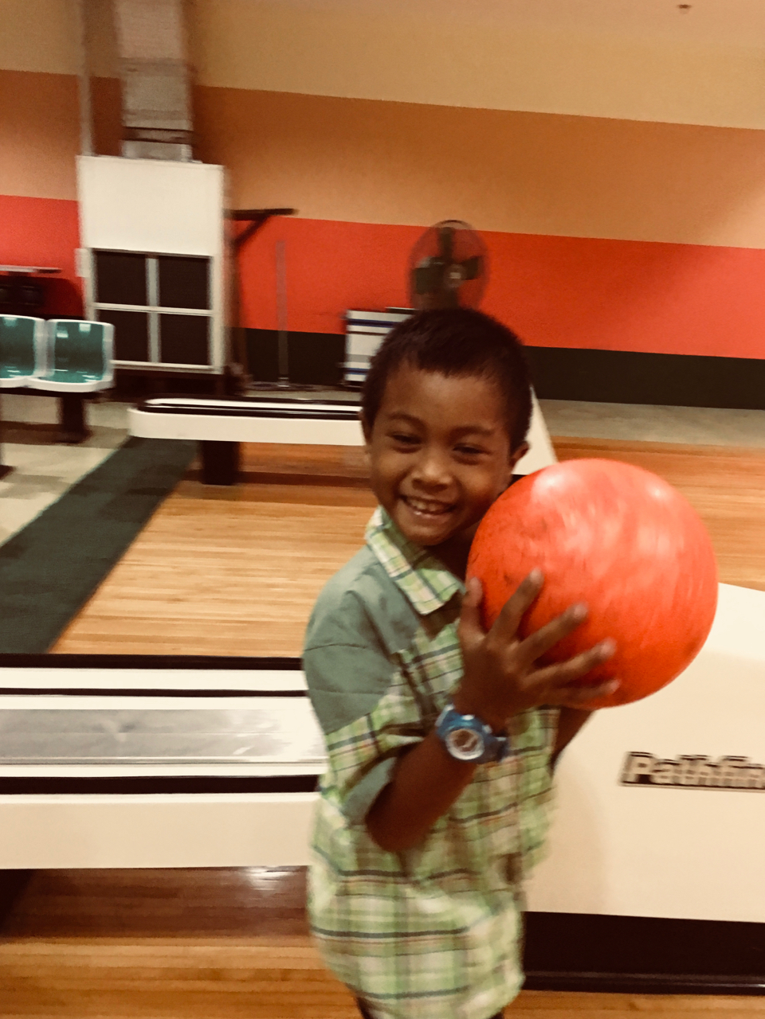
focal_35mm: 29
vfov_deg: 61.7
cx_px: 382
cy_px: 510
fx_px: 855
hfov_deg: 48.2
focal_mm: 4.15
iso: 80
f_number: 2.2
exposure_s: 1/4
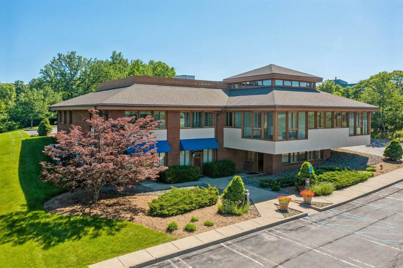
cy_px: 134
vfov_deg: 46.4
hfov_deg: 65.5
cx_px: 202
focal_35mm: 28
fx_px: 313
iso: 100
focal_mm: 10.26
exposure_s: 1/400
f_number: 5.6
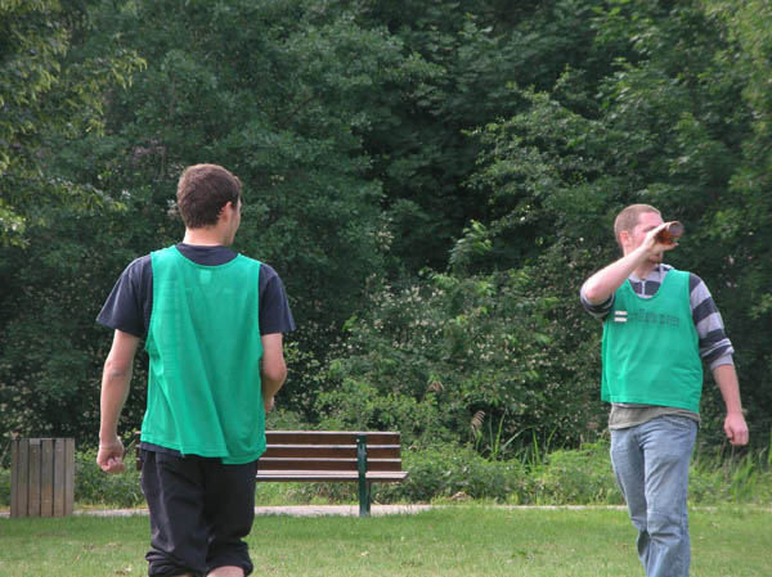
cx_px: 386
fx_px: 6752
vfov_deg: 4.9
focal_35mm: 303
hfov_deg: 6.5
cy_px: 288
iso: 56
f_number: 4.4
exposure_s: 1/126
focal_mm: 50
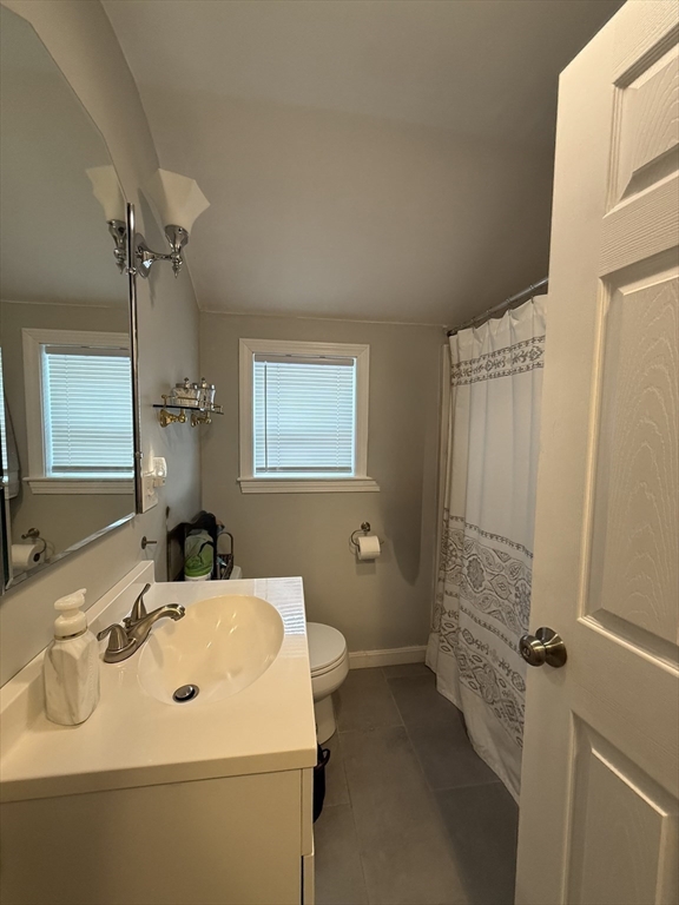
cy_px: 452
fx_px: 366
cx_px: 340
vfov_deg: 102.1
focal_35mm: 14
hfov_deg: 85.7
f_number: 2.2
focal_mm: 2.22
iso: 160
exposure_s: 1/120
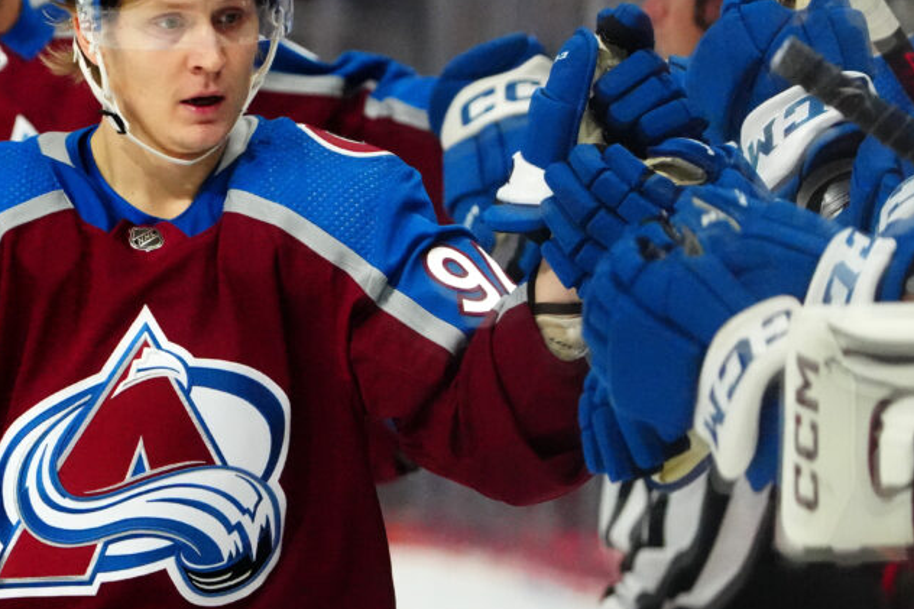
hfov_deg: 2.3
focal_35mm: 895
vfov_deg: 1.5
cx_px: 214
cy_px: 245
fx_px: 22716
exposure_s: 1/2000
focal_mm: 368
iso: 10000
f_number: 6.3
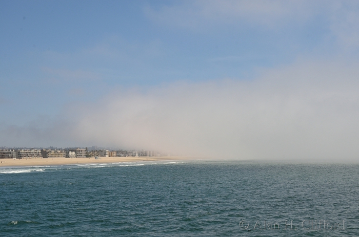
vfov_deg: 23.7
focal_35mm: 57
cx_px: 180
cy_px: 118
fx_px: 567
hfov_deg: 35.1
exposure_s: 1/250
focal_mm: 38
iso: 200
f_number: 14
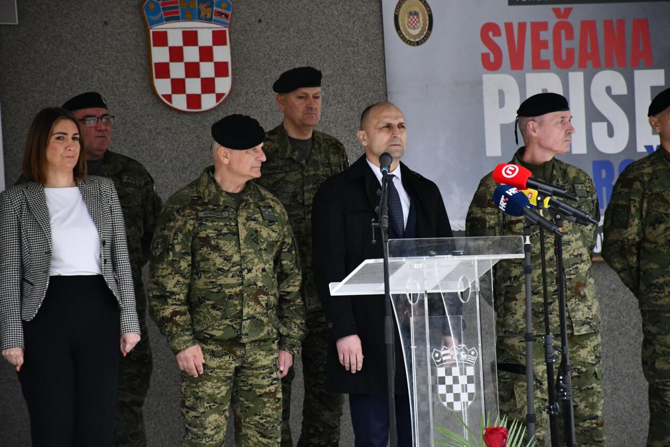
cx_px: 335
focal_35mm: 210
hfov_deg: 9.8
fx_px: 3908
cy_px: 224
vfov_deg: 6.5
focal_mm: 140
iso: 3200
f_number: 5.6
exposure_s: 1/3200
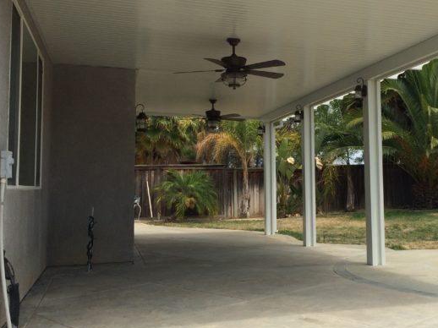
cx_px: 290
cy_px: 135
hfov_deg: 43.3
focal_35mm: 43
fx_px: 544
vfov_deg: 33.5
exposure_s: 1/2053
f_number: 2.2
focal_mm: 4.15
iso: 32
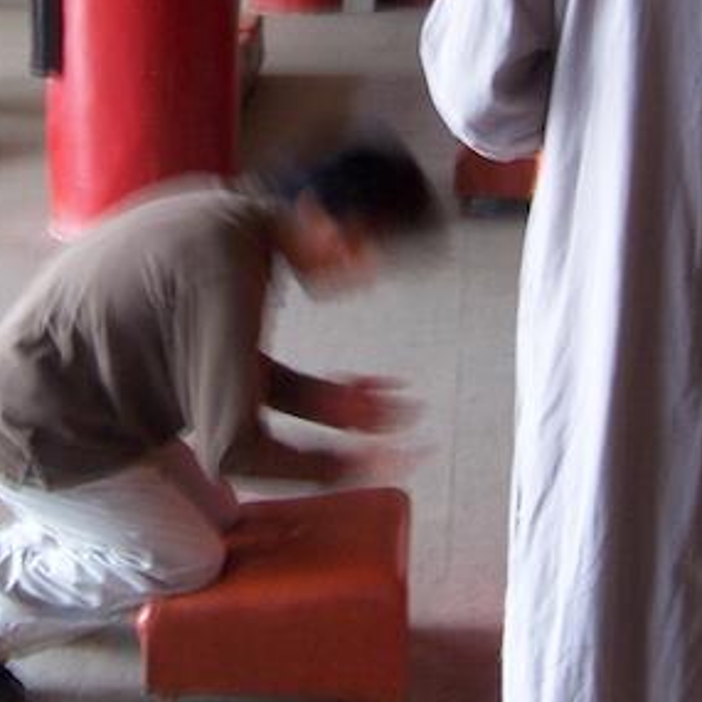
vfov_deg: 20.5
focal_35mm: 82
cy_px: 22
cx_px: 219
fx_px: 1881
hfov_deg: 21.0
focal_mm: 5.5
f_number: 3.4
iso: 140
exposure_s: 1/8
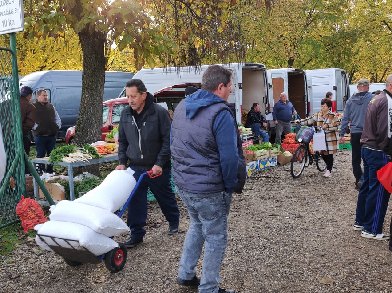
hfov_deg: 61.6
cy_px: 168
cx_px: 215
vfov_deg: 48.0
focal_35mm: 29
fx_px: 328
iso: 71
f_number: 1.79
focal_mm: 4.7
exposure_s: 1/100
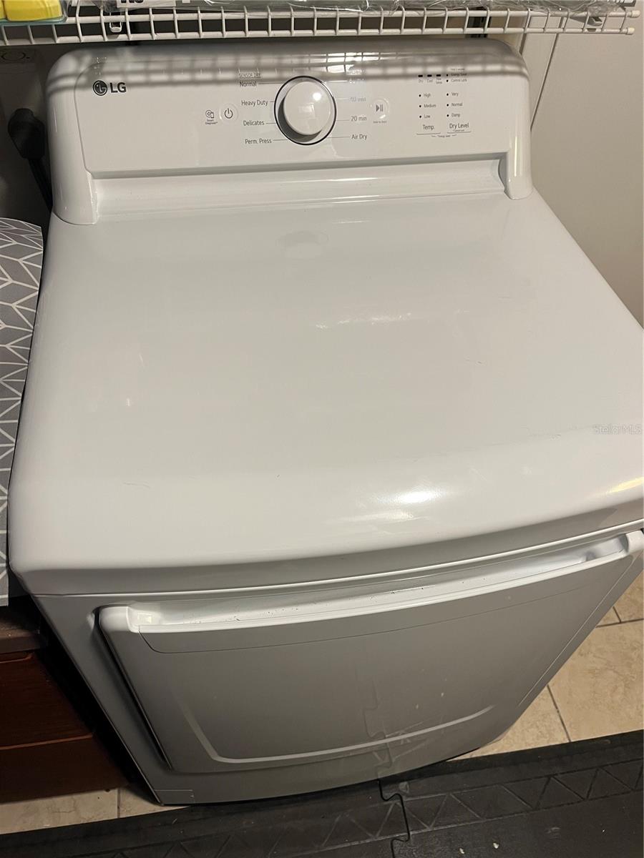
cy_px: 429
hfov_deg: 53.1
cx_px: 322
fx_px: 645
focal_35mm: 26
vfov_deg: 67.3
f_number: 1.6
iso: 80
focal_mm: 5.1
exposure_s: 1/62
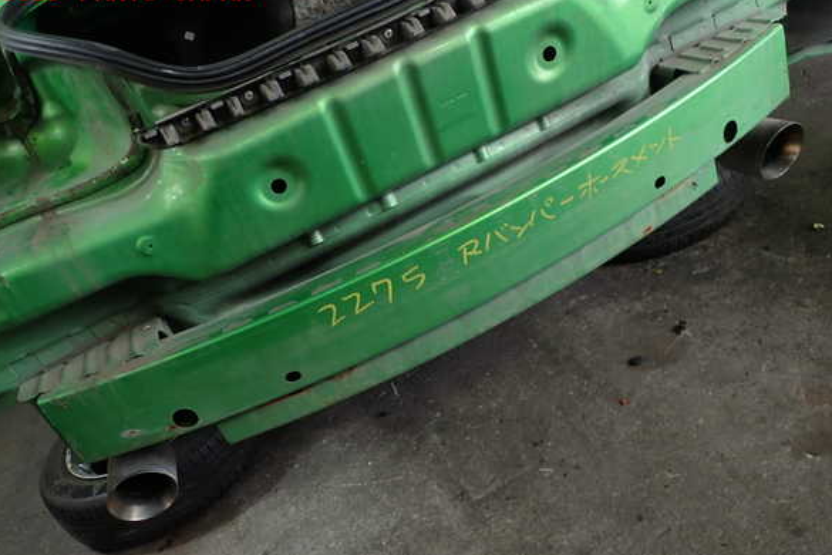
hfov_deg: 58.7
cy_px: 293
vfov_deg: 41.1
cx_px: 420
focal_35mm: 32
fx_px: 739
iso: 200
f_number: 2.3
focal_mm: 5.4
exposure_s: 1/50
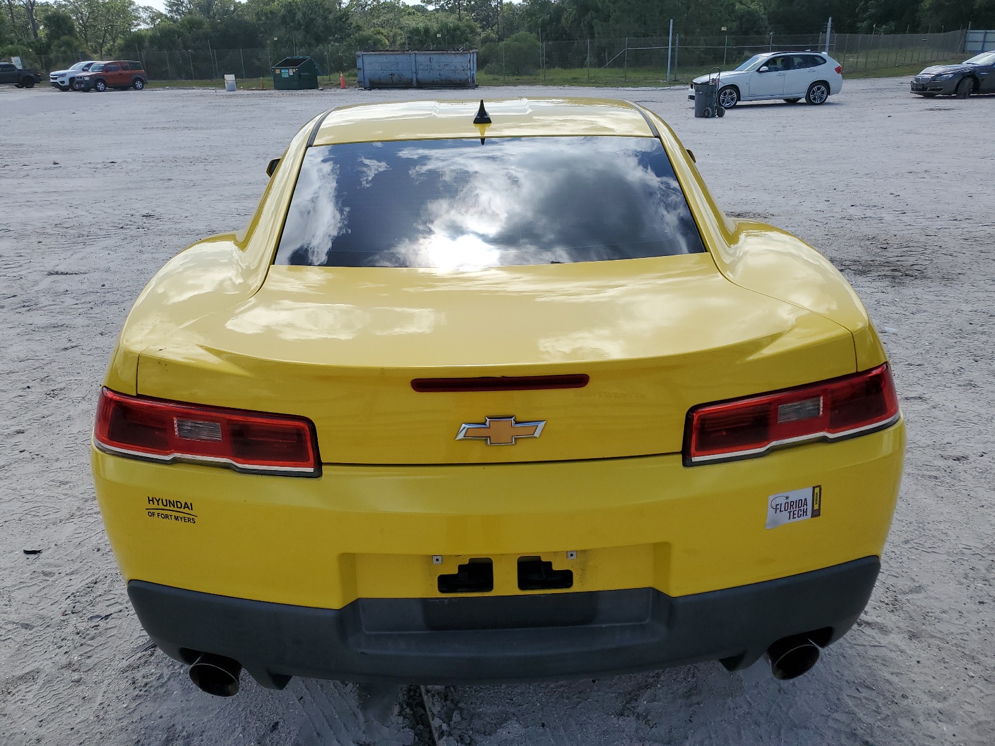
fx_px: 747
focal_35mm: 26
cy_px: 373
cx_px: 498
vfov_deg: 53.1
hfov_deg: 67.3
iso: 50
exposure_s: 1/5000
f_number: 1.5
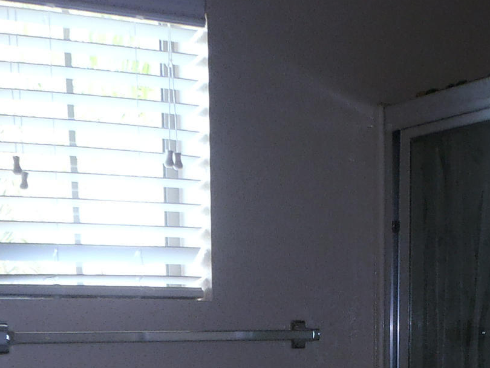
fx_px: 1119
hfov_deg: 24.6
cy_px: 557
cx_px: 312
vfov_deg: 16.9
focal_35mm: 79
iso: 125
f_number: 3
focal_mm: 4.2
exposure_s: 1/30
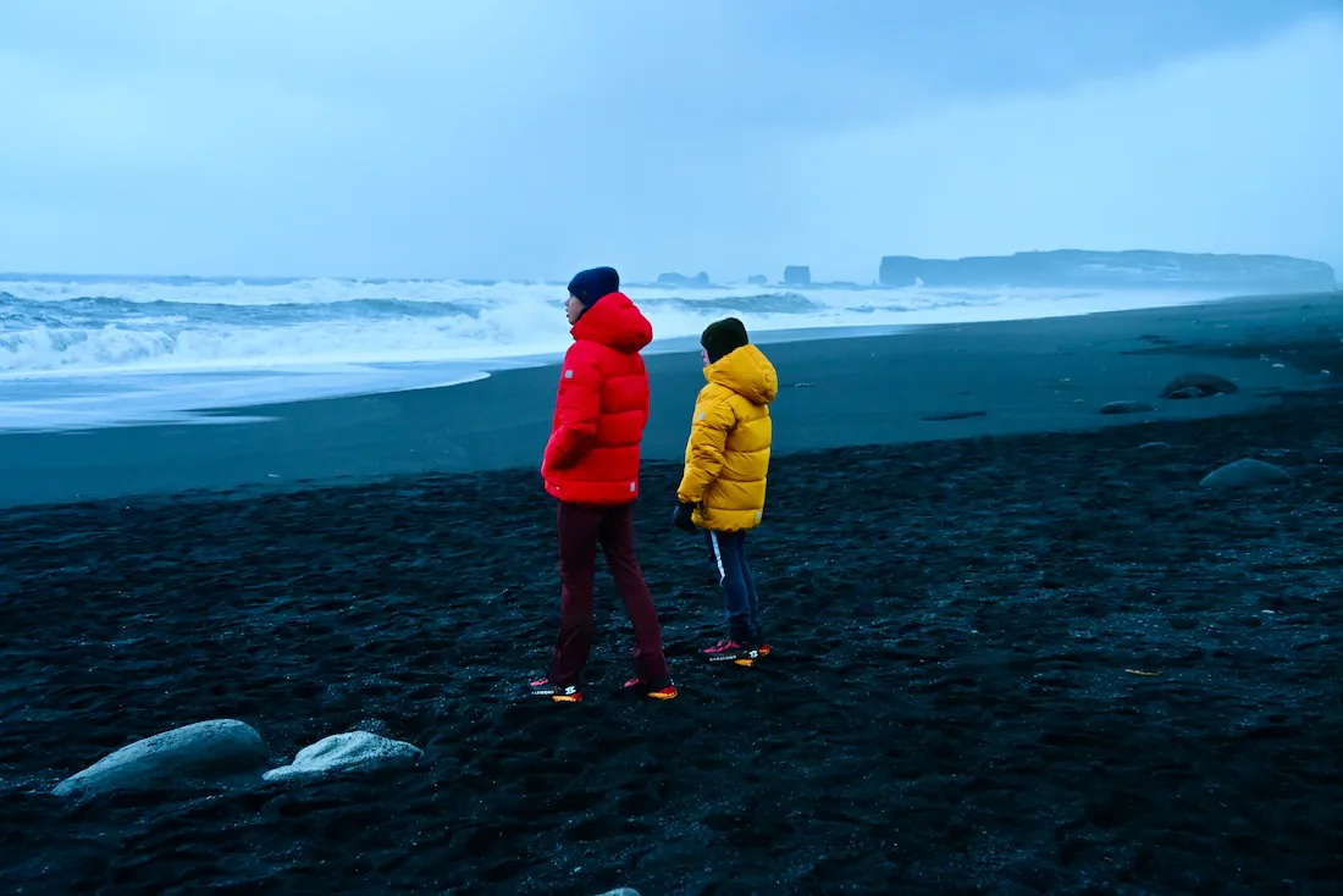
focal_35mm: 37
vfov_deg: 36.0
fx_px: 1381
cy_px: 448
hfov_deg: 51.9
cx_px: 672
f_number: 5.6
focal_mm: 37
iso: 6400
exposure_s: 1/30
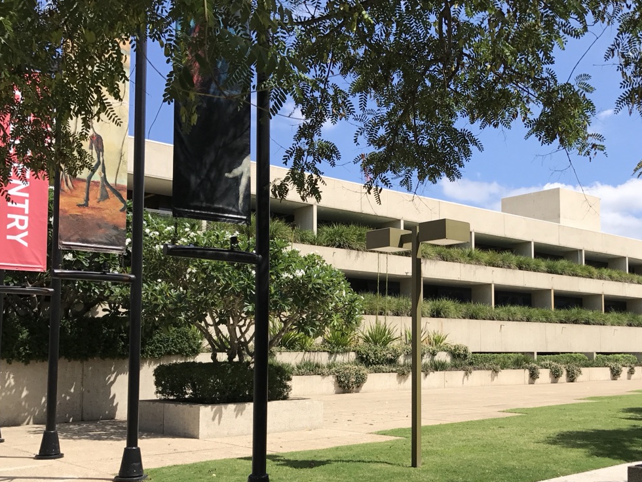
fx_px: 742
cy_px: 296
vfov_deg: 35.8
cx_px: 413
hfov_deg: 46.3
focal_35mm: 40
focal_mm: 3.99
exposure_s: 1/2519
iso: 20
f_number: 1.8
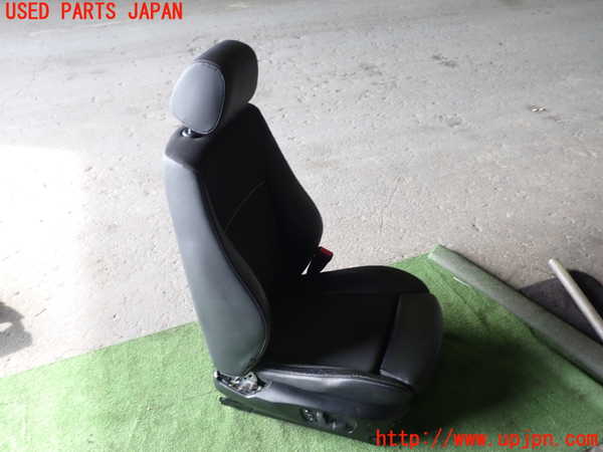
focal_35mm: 32
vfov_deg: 44.2
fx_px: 557
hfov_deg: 56.8
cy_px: 226
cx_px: 302
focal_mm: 5.79
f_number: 2.4
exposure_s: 1/60
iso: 160
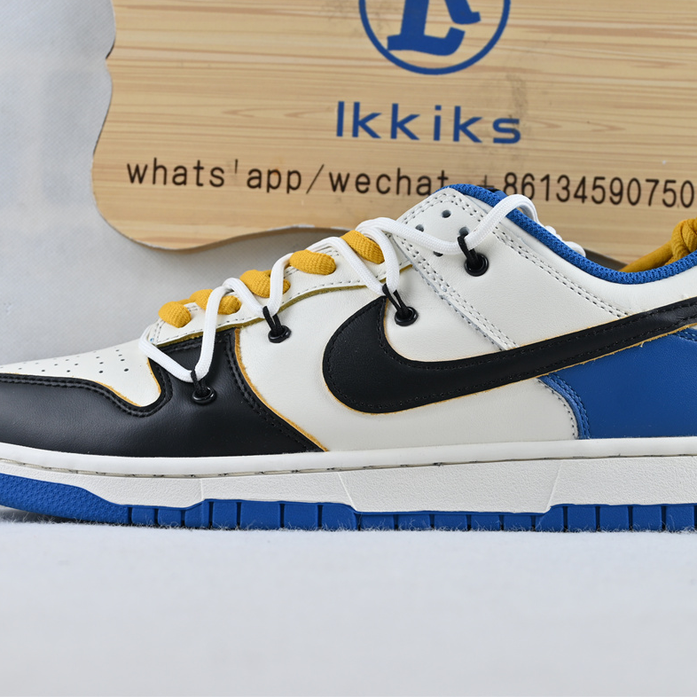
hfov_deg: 28.0
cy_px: 343
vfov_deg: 28.0
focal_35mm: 61
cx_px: 379
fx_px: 1397
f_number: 5
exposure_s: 1/50
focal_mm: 31.5
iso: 100
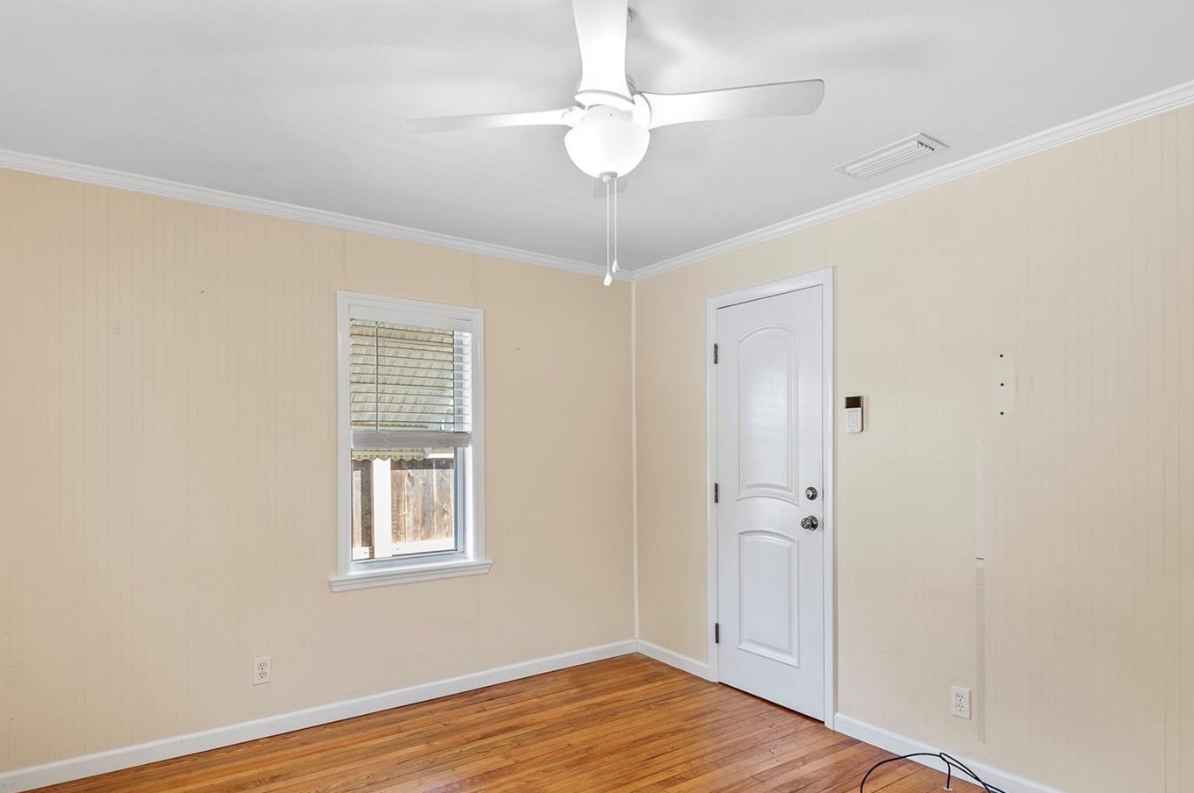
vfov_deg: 61.8
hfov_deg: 84.0
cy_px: 426
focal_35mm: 20
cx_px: 586
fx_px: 663
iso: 100
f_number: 9
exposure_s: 1/1.25
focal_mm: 17
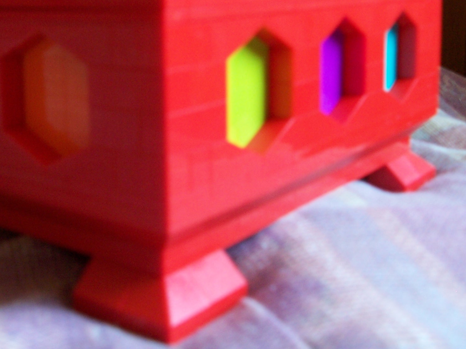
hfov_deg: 35.0
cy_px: 102
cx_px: 134
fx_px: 727
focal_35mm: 54
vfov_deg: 26.8
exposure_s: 1/10
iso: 140
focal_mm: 6
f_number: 2.8
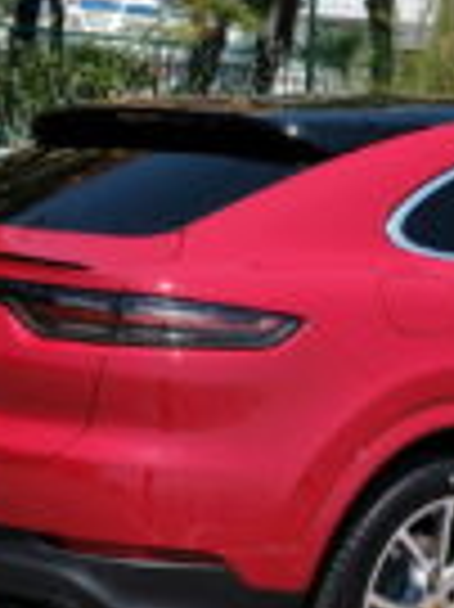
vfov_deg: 20.5
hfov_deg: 15.1
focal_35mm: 96
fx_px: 1681
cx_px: 445
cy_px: 311
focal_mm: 20
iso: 100
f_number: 9
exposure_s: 1/200
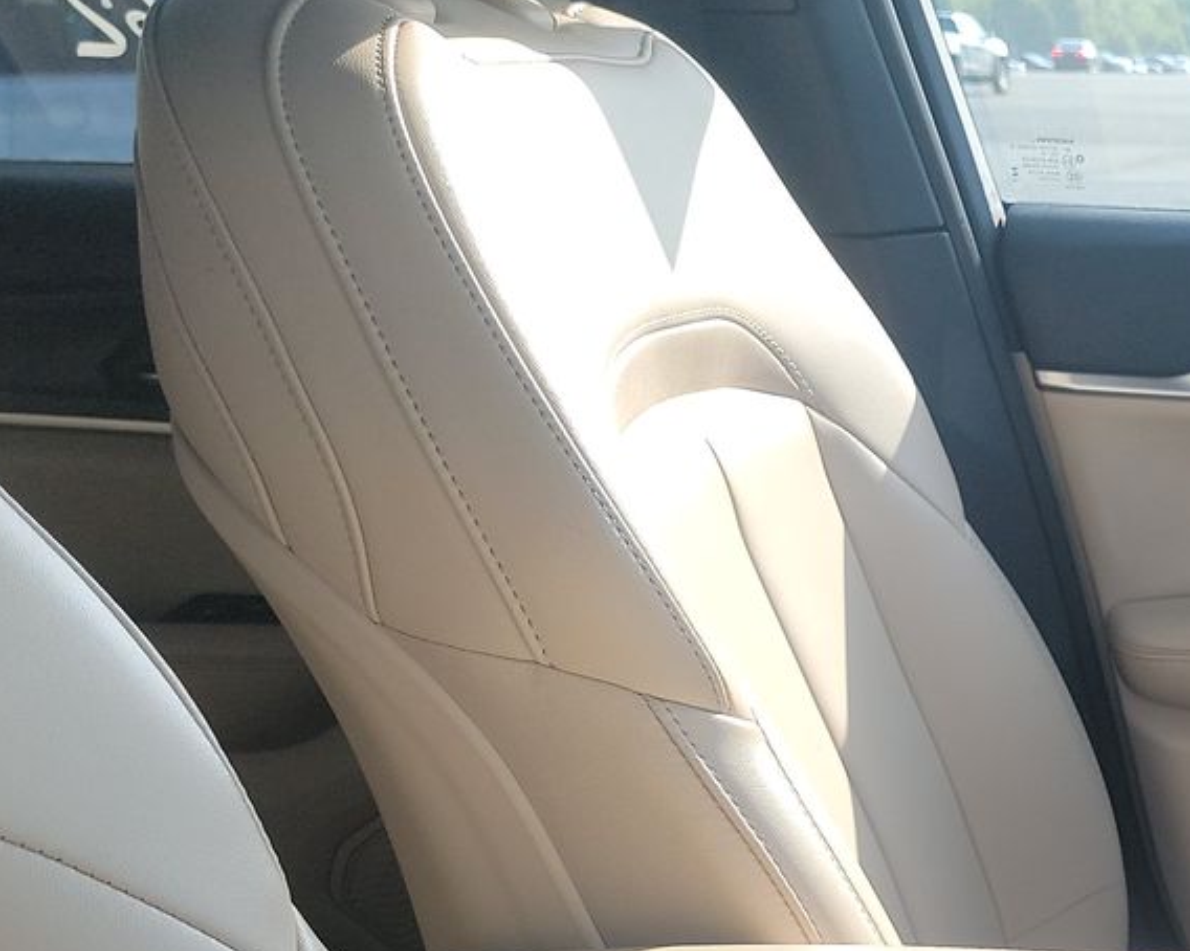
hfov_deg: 24.6
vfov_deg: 21.0
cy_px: 1246
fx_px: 2324
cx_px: 1588
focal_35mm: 66
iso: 50
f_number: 1.8
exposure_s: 1/128
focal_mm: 6.7
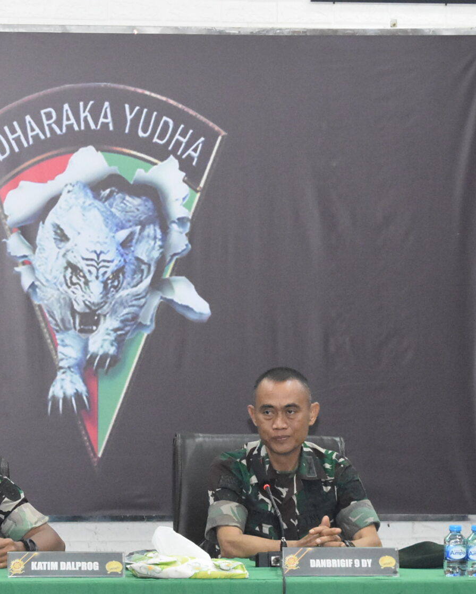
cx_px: 119
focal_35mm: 177
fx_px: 3118
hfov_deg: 8.7
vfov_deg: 10.9
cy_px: 378
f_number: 5.6
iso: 4500
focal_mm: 55
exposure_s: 1/60
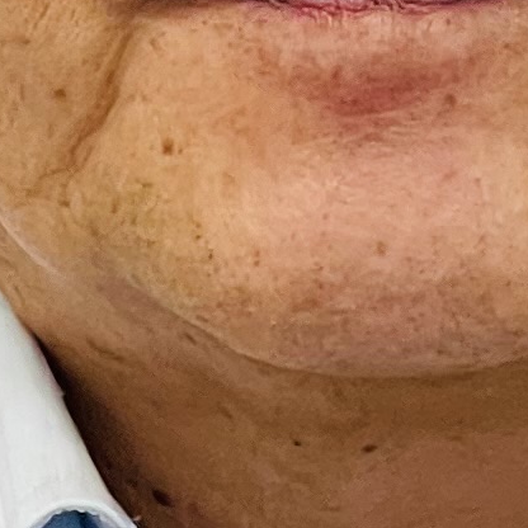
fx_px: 7697
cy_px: 632
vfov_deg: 3.9
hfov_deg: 3.9
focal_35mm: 446
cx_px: 482
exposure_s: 1/50
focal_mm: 6
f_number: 2
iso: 125
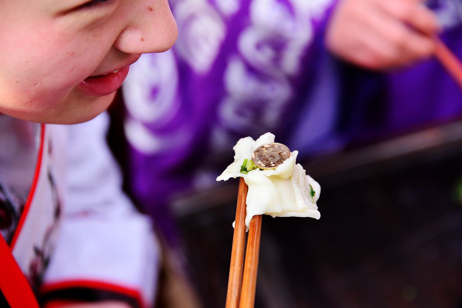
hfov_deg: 19.5
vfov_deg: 13.0
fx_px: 1348
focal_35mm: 105
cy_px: 154
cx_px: 231
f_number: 5
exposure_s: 1/160
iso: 200
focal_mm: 105
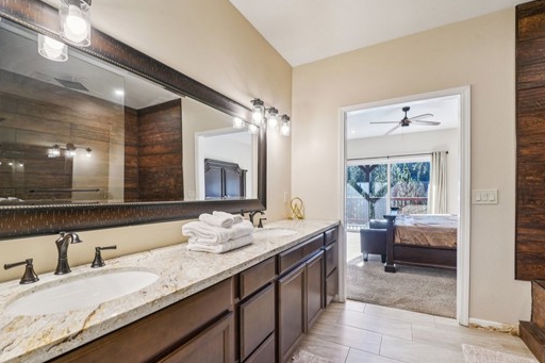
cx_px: 275
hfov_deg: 100.4
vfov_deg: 77.1
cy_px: 197
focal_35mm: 15
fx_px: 227
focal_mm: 12
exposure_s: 1/15
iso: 400
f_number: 8
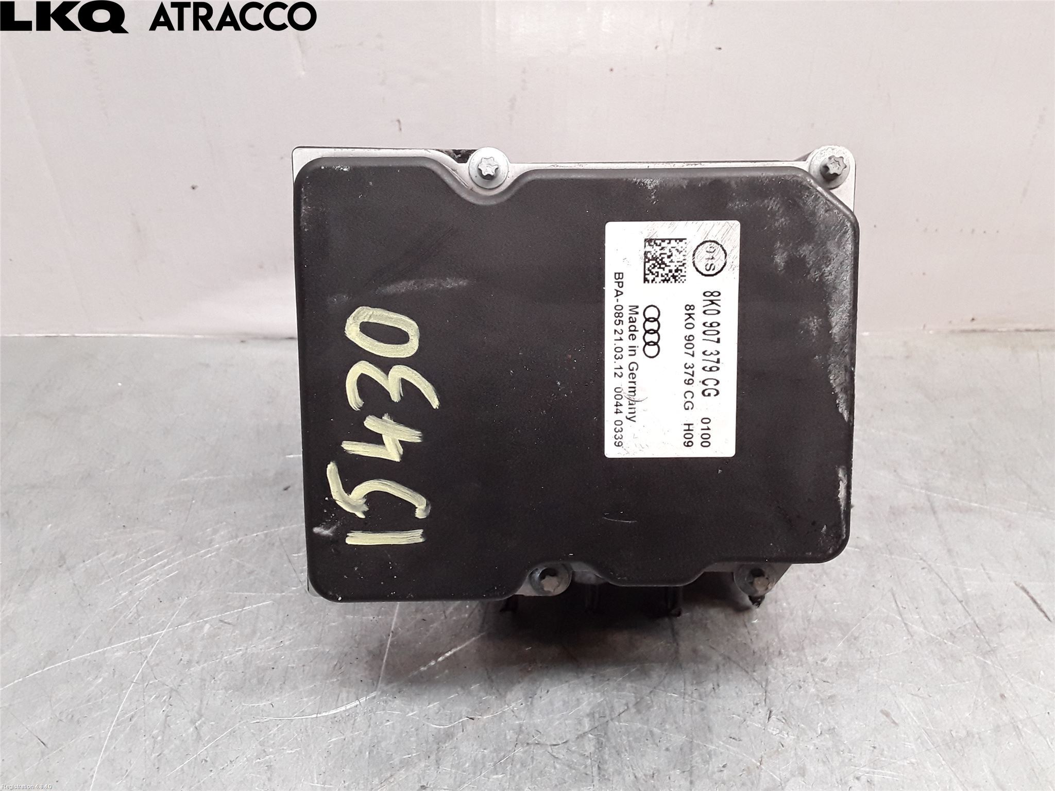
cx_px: 528
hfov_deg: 63.4
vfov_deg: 49.7
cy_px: 396
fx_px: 853
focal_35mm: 28
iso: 100
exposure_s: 1/100
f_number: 1.9
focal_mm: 2.91
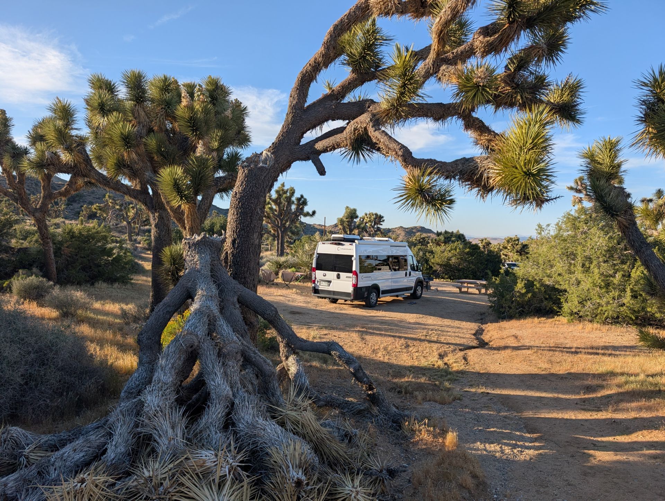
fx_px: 462
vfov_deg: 56.9
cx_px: 332
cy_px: 250
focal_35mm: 24
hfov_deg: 71.5
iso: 23
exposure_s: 1/664
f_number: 1.68
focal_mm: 6.9
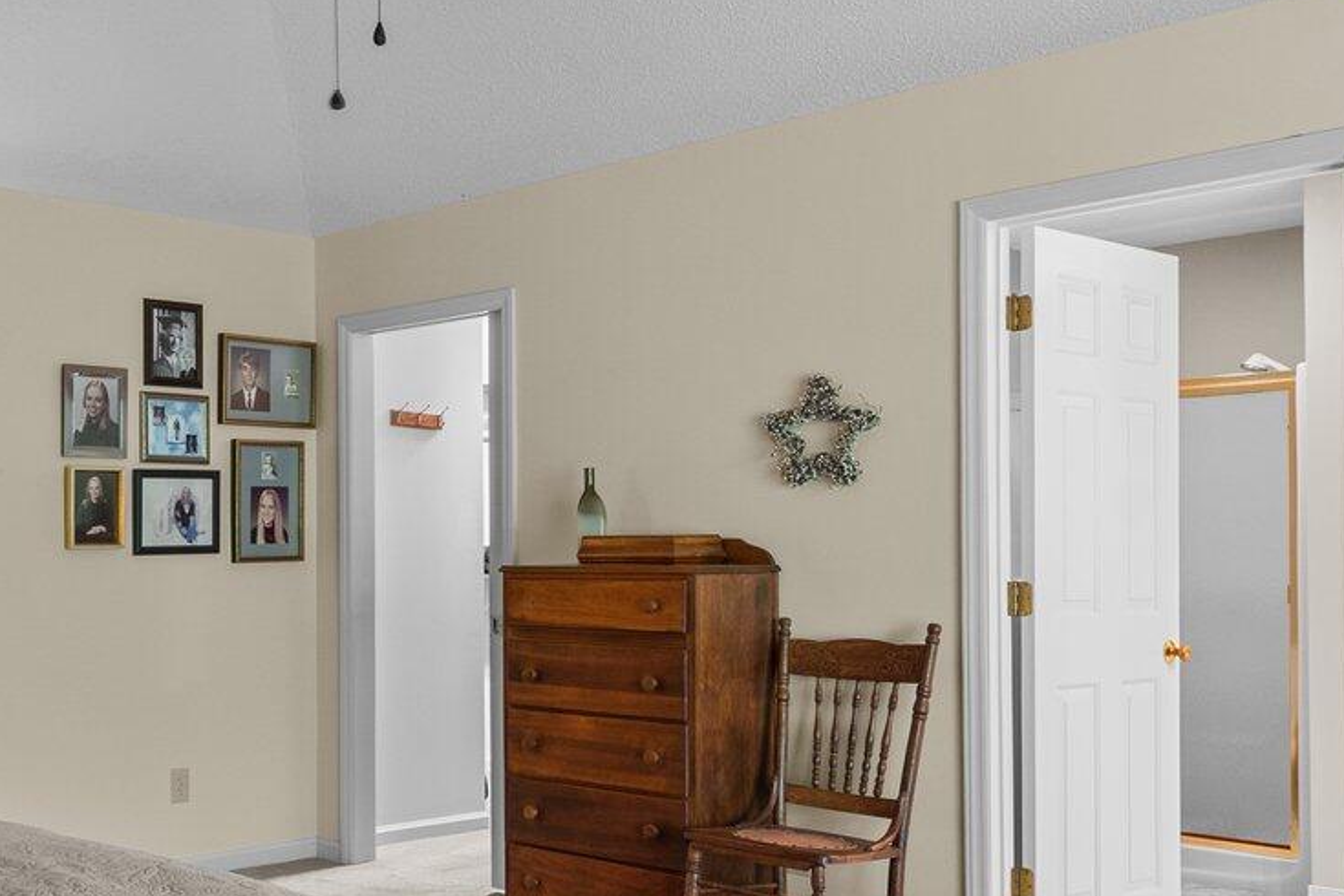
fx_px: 1456
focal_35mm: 39
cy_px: 549
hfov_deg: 45.9
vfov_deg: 34.1
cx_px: 197
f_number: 8
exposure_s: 1.3
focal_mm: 14
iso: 500
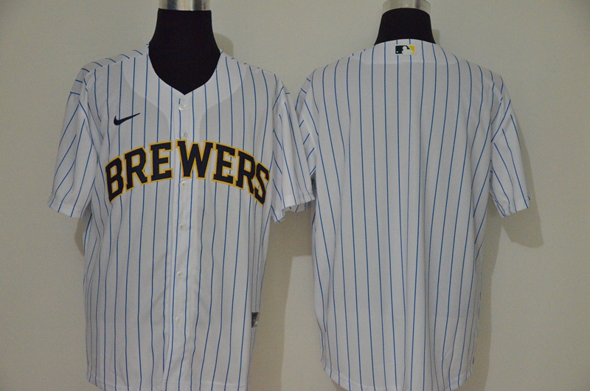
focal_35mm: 78
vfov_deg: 17.4
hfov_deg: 26.0
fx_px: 1276
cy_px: 196
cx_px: 295
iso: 4000
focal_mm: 52
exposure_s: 1/125
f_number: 5.6
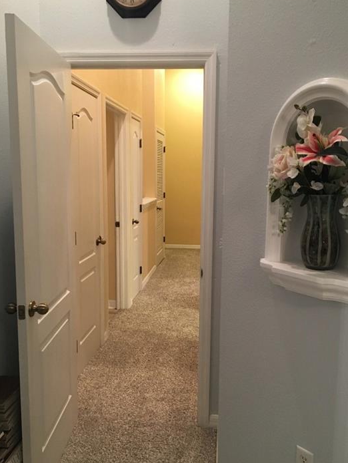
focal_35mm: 32
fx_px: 429
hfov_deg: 44.1
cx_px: 189
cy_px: 234
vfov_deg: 56.8
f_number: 2.2
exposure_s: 1/24
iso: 200
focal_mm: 4.15
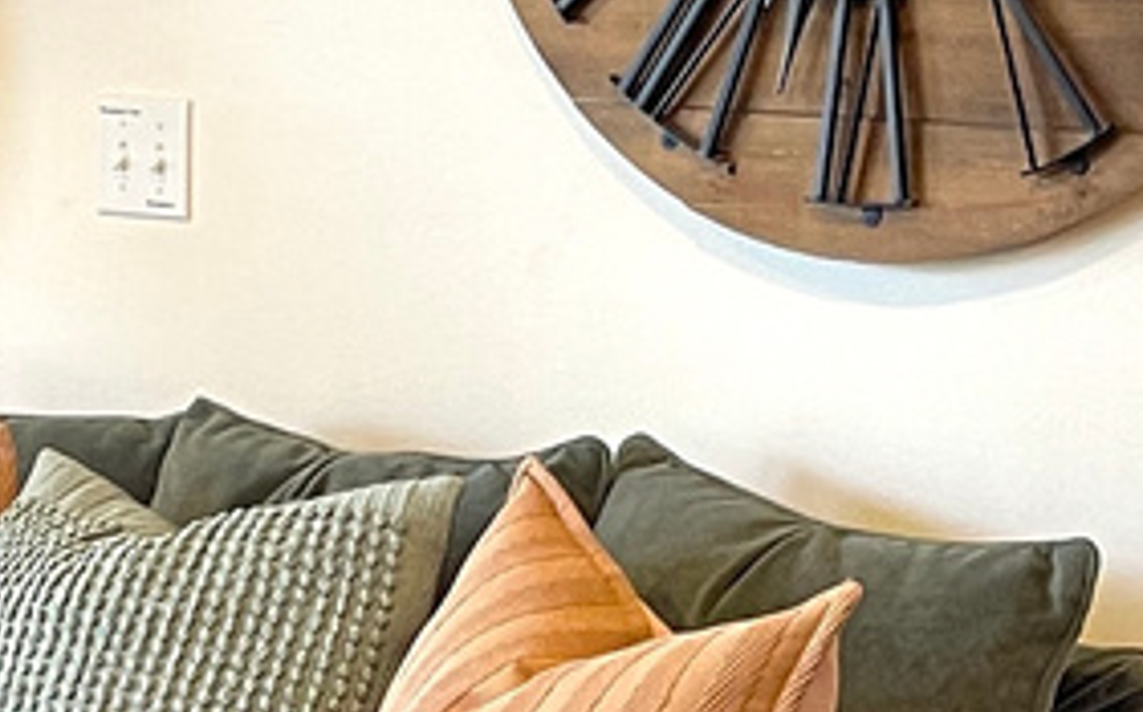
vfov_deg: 8.9
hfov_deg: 14.4
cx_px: 395
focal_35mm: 145
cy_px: 863
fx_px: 4512
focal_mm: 5.1
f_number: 1.6
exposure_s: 1/60
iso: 160
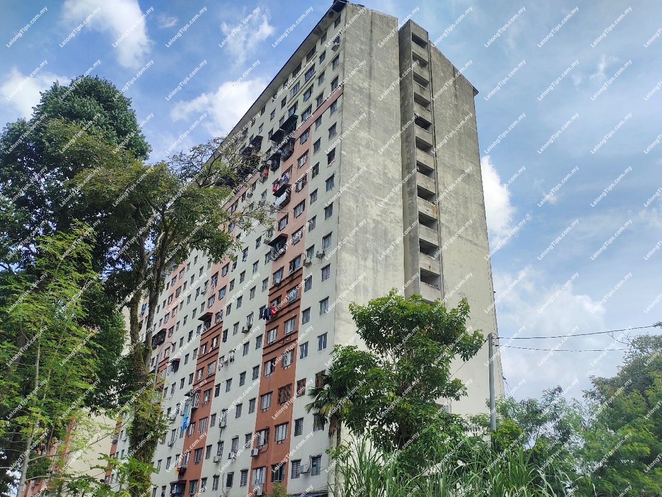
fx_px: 478
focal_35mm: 25
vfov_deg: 54.9
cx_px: 331
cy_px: 248
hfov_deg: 69.4
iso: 50
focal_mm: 5.42
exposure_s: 1/1146
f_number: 1.89
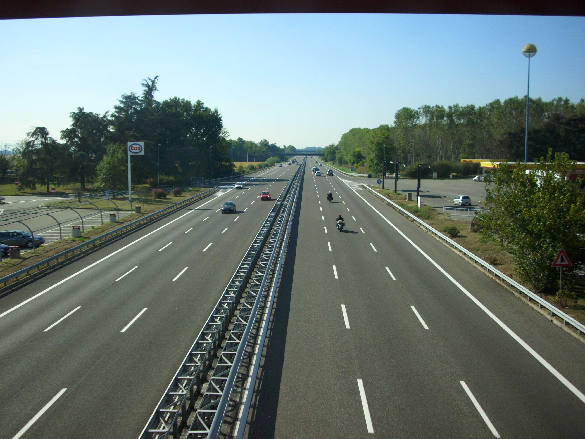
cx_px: 292
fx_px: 524
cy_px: 220
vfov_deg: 45.4
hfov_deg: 58.4
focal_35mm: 31
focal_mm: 6.2
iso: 50
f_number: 5.6
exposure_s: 1/218
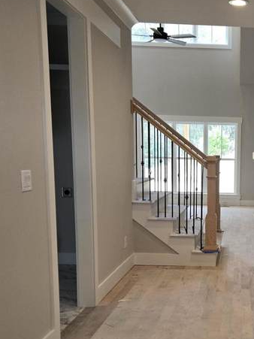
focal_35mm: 49
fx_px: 480
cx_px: 246
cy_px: 229
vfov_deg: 38.4
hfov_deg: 28.1
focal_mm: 5.4
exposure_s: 1/60
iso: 40
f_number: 1.8
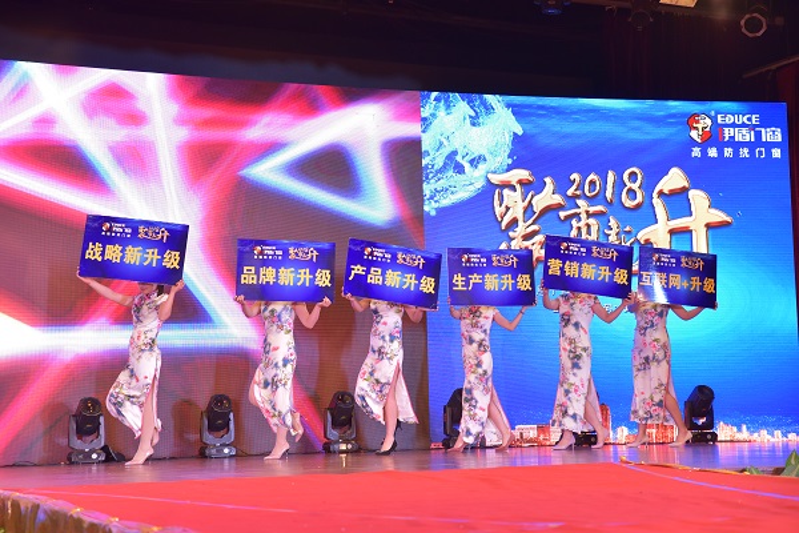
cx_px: 400
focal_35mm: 70
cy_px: 266
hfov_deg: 28.8
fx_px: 1553
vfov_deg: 19.5
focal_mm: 70
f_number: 4
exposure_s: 1/160
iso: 1250
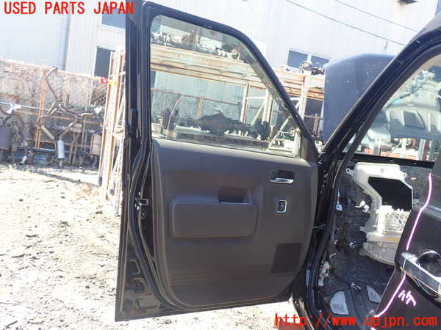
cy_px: 165
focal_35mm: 30
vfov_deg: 46.8
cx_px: 220
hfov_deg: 60.0
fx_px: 382
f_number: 3.2
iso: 100
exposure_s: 1/125
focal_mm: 5.4
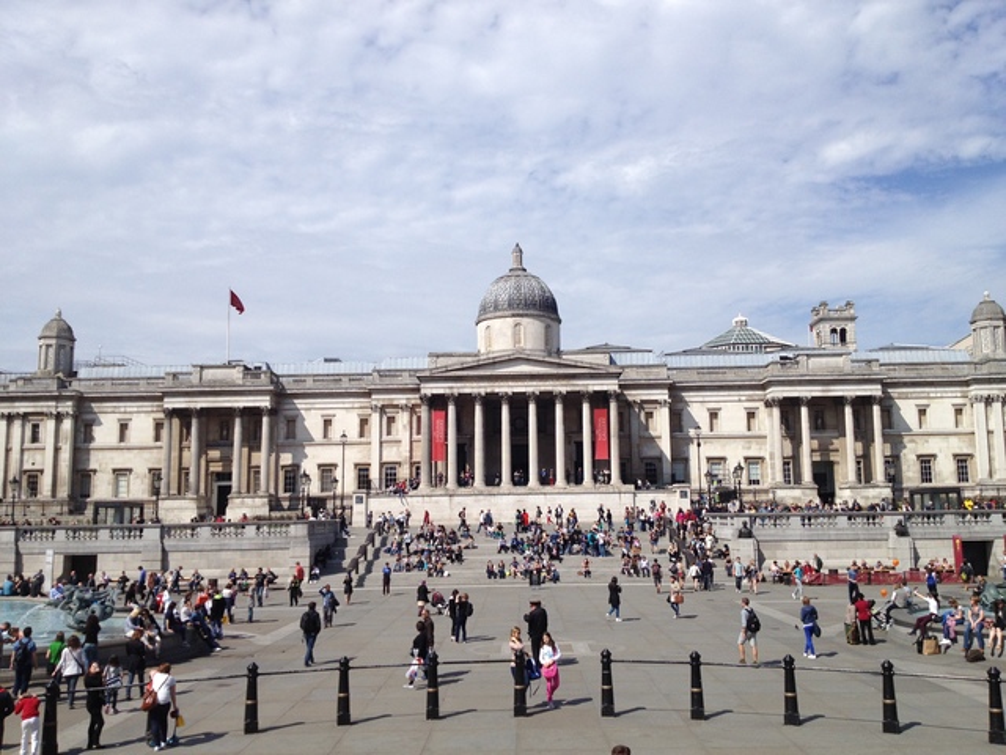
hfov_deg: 52.6
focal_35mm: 35
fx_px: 1017
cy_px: 378
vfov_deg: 40.7
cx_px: 503
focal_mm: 4.28
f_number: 2.4
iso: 50
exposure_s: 1/2907
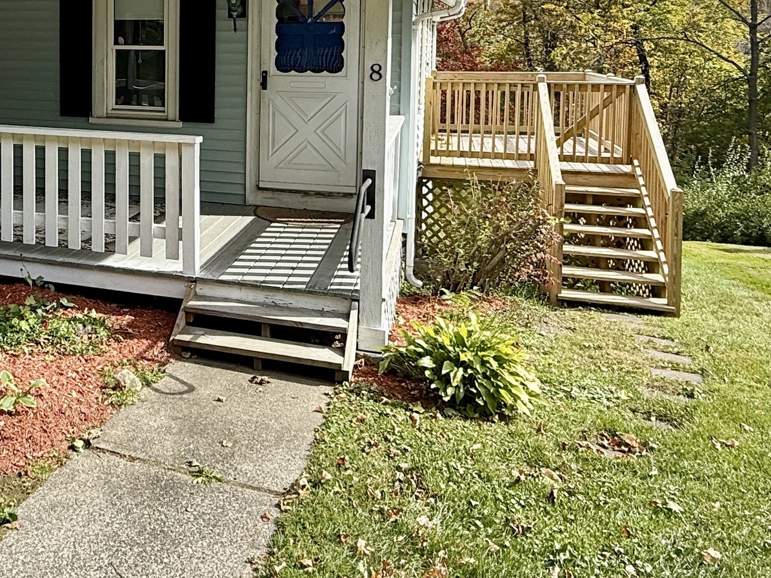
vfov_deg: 37.8
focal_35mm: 36
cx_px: 154
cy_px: 95
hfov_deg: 48.5
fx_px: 802
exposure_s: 1/779
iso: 64
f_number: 2.2
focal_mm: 2.22
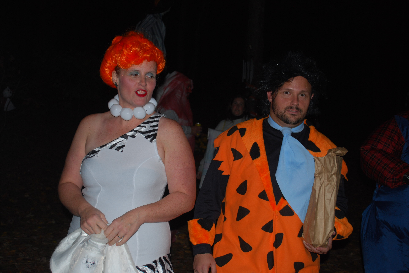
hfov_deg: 43.6
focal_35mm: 45
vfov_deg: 29.9
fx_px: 512
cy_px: 136
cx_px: 204
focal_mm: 30
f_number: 4.8
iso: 200
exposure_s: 1/60
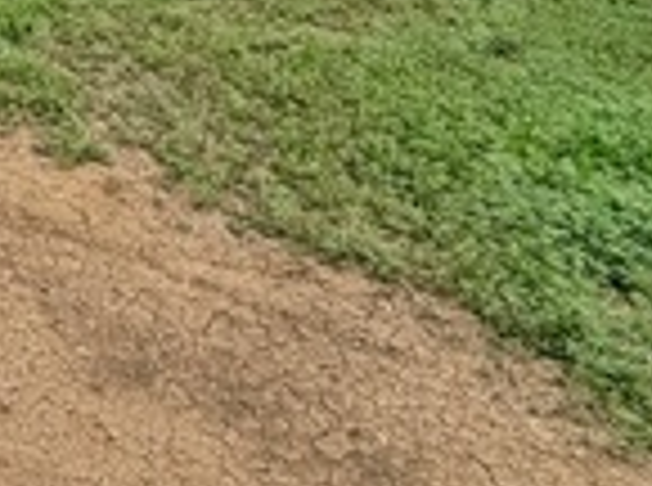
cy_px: -432
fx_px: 1165
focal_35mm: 62
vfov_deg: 17.9
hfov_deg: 24.1
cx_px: -342
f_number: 2.2
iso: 32
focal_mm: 2.22
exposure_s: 1/770
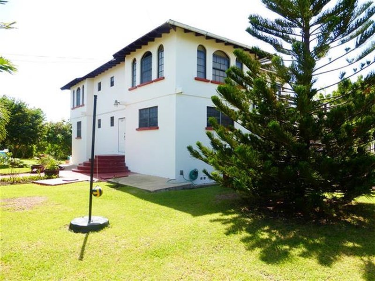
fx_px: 260
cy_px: 140
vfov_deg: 56.8
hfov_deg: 71.6
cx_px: 188
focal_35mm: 24
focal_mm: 4.3
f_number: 4
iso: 100
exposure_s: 1/320
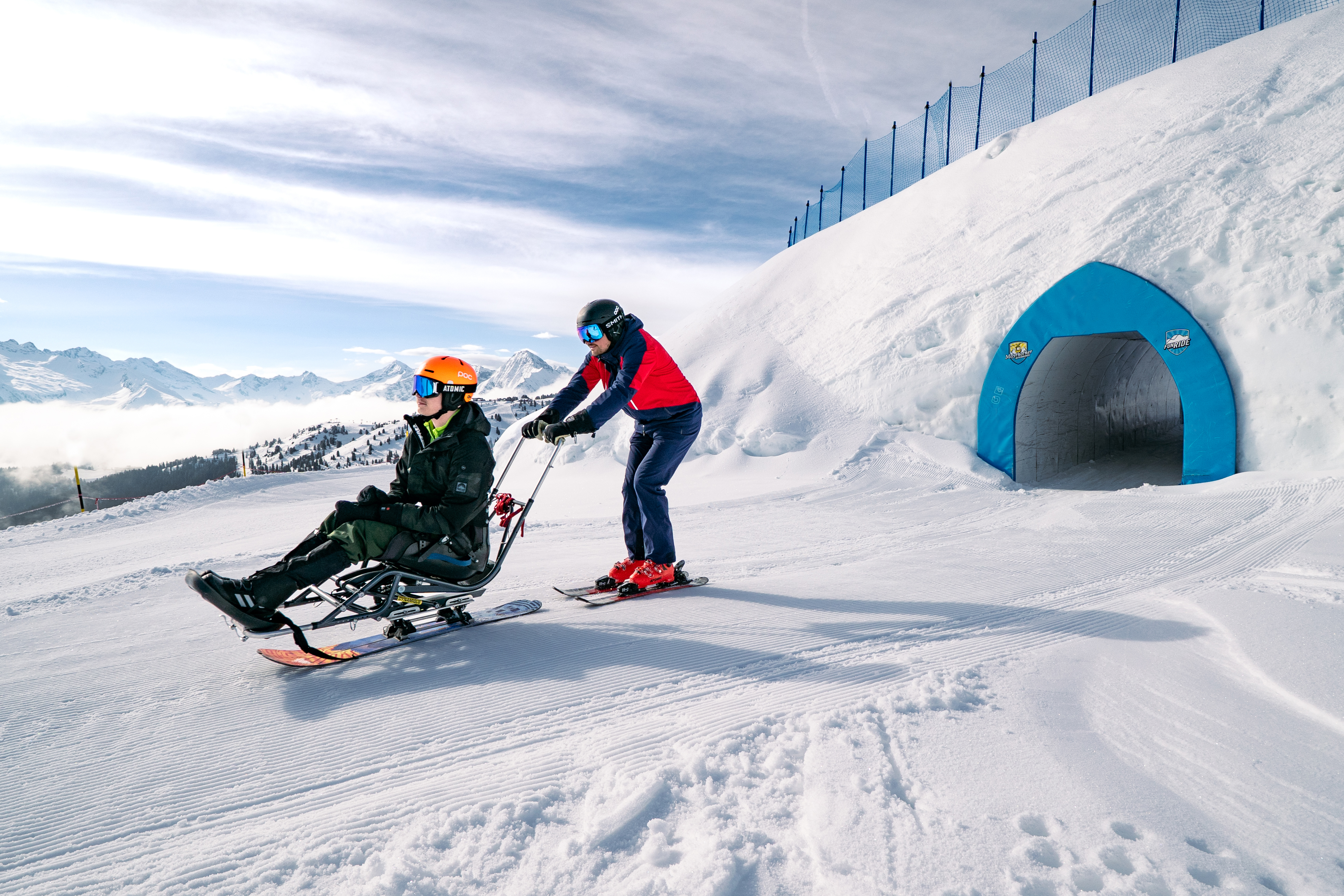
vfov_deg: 67.4
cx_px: 672
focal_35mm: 18
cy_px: 448
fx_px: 672
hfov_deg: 90.0
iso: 160
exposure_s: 1/1000
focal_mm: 12
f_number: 7.1
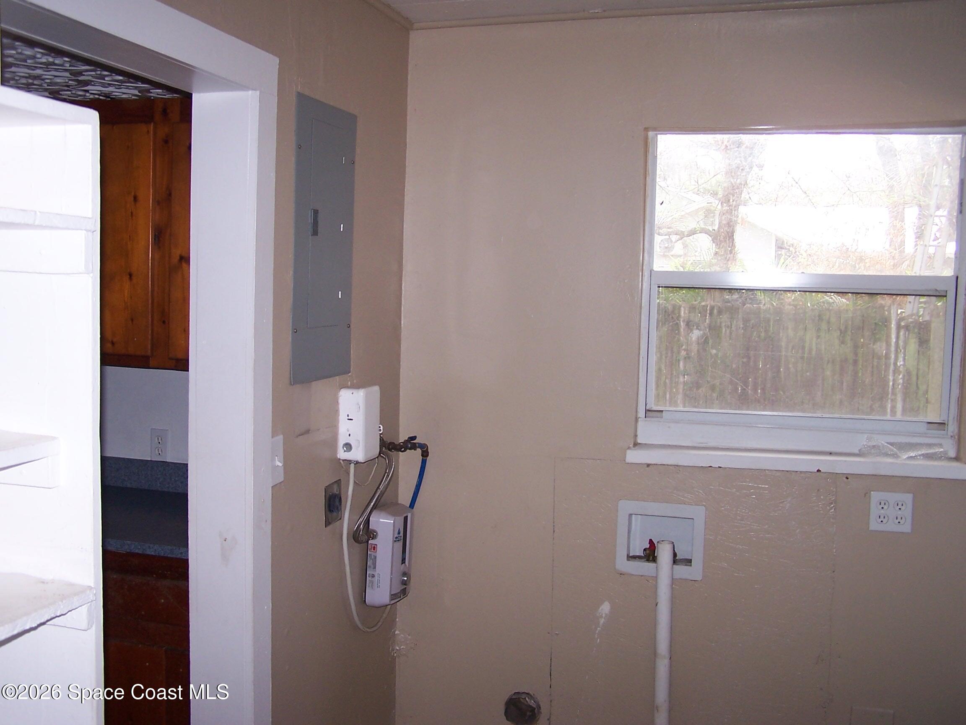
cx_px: 483
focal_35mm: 38
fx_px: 1060
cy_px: 362
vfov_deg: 37.7
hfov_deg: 49.0
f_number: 2.8
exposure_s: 1/60
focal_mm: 6.3
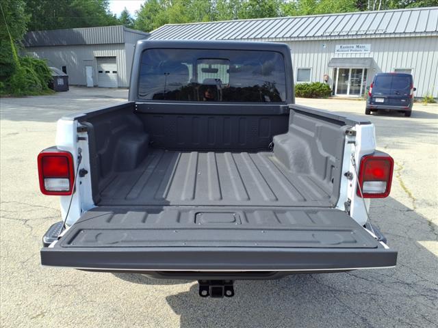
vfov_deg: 51.4
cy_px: 164
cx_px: 219
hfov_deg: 65.3
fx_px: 342
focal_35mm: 27
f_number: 1.9
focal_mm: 3.58
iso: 40
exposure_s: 1/1000
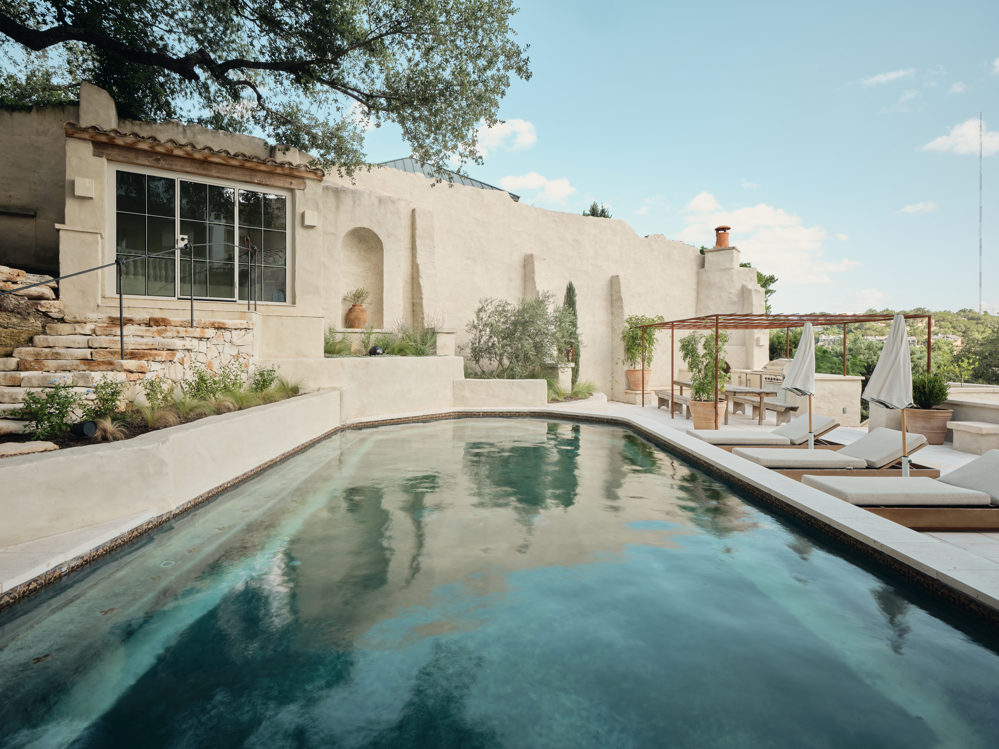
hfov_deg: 87.8
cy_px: 374
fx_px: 519
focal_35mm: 18
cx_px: 500
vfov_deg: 71.6
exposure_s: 1/8
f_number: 16
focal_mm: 22.4
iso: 100
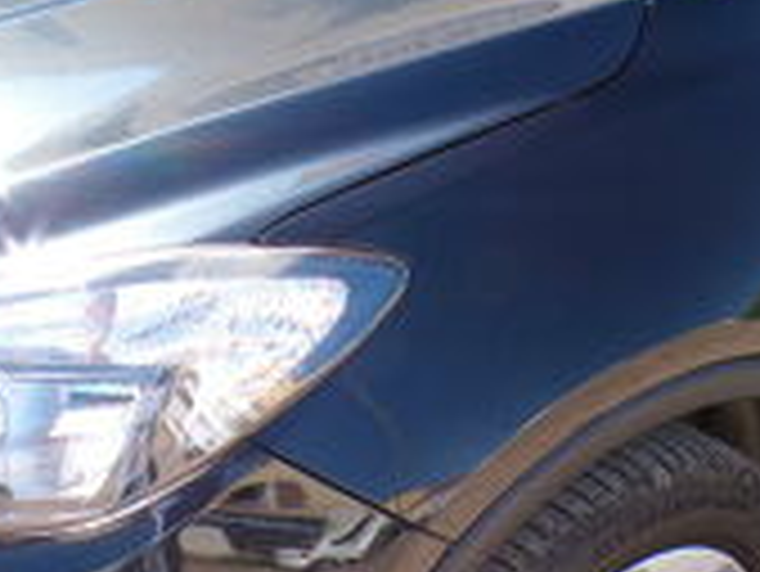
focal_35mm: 68
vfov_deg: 21.6
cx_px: 517
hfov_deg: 28.3
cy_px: 275
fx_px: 1494
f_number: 4.4
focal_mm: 4.3
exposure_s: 1/125
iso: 100
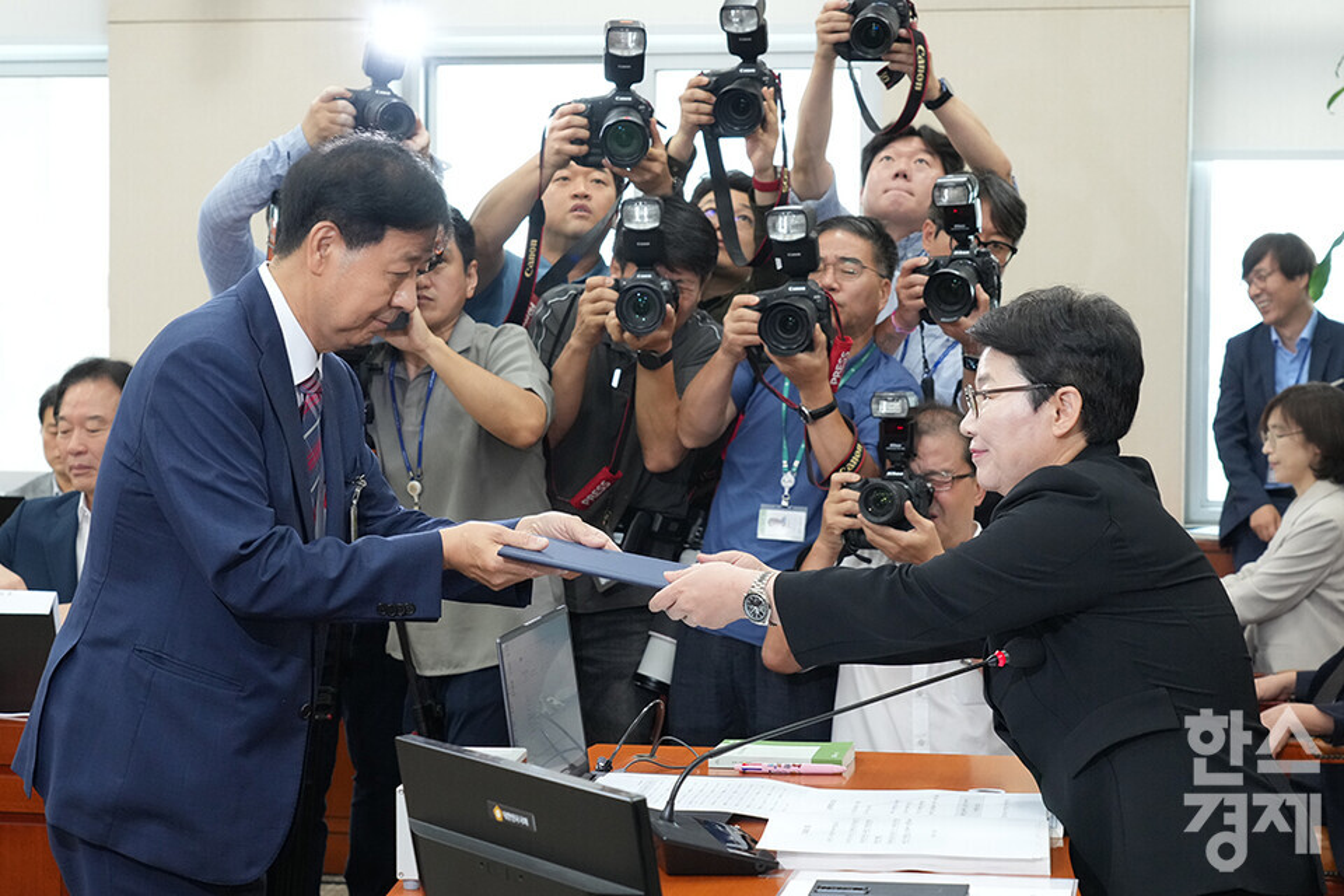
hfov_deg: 34.5
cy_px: 448
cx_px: 672
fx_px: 2165
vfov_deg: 23.4
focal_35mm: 58
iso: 3200
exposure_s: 1/160
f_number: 6.3
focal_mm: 58
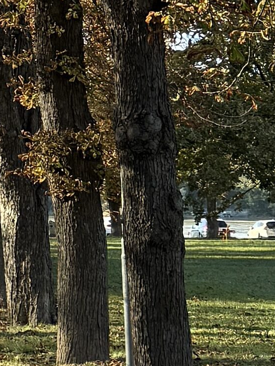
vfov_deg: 10.2
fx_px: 1959
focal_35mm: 185
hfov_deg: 7.8
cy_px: -227
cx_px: -228
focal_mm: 6.76
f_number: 1.78
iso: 100
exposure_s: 1/955
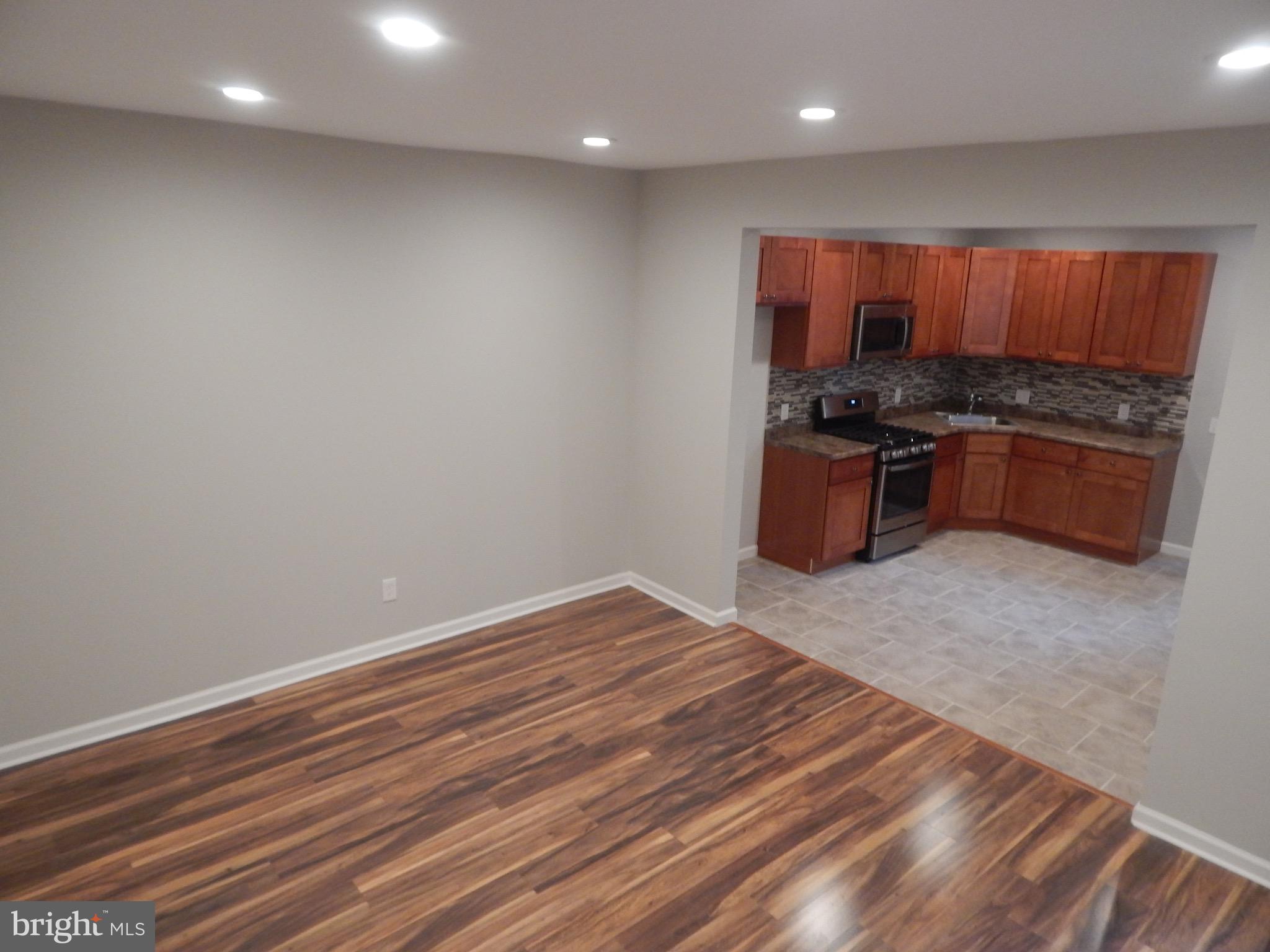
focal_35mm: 22
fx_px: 807
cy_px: 476
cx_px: 635
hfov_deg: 76.4
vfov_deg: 61.1
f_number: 3
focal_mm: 4
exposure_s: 1/30
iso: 320
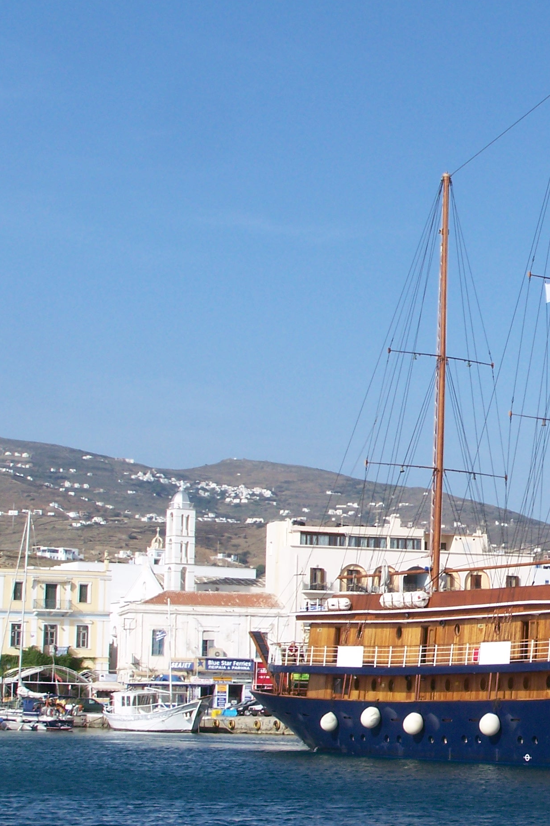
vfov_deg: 21.7
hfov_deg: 14.2
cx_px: 628
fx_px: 2154
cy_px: 457
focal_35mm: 94
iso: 80
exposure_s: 1/640
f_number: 4.5
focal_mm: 9.8
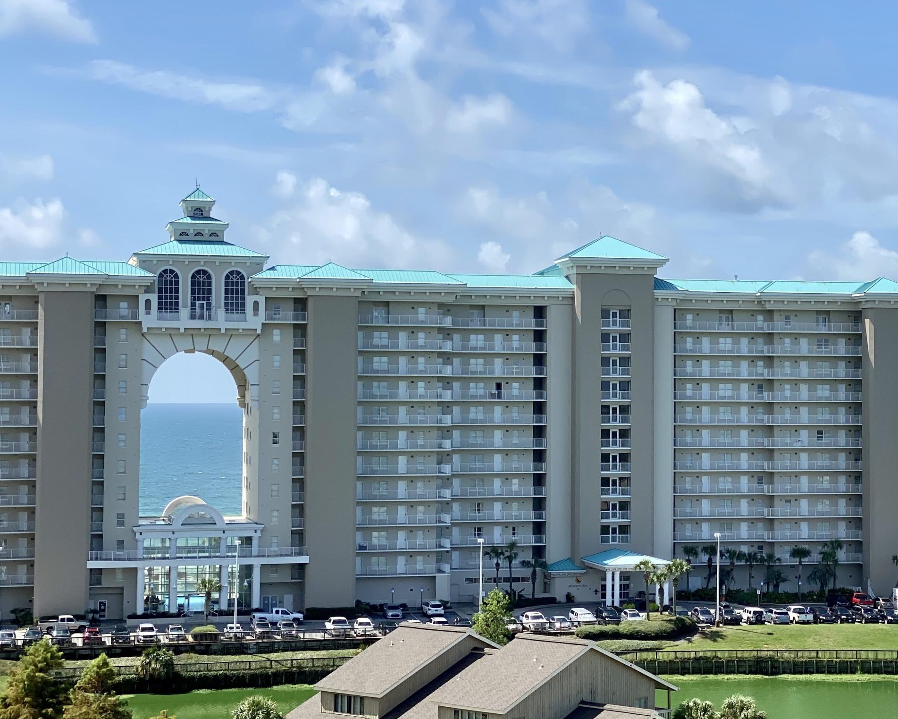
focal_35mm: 80
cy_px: 338
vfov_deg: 19.2
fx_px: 2127
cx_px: 645
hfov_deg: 23.7
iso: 20
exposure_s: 1/1712
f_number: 2
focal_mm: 6
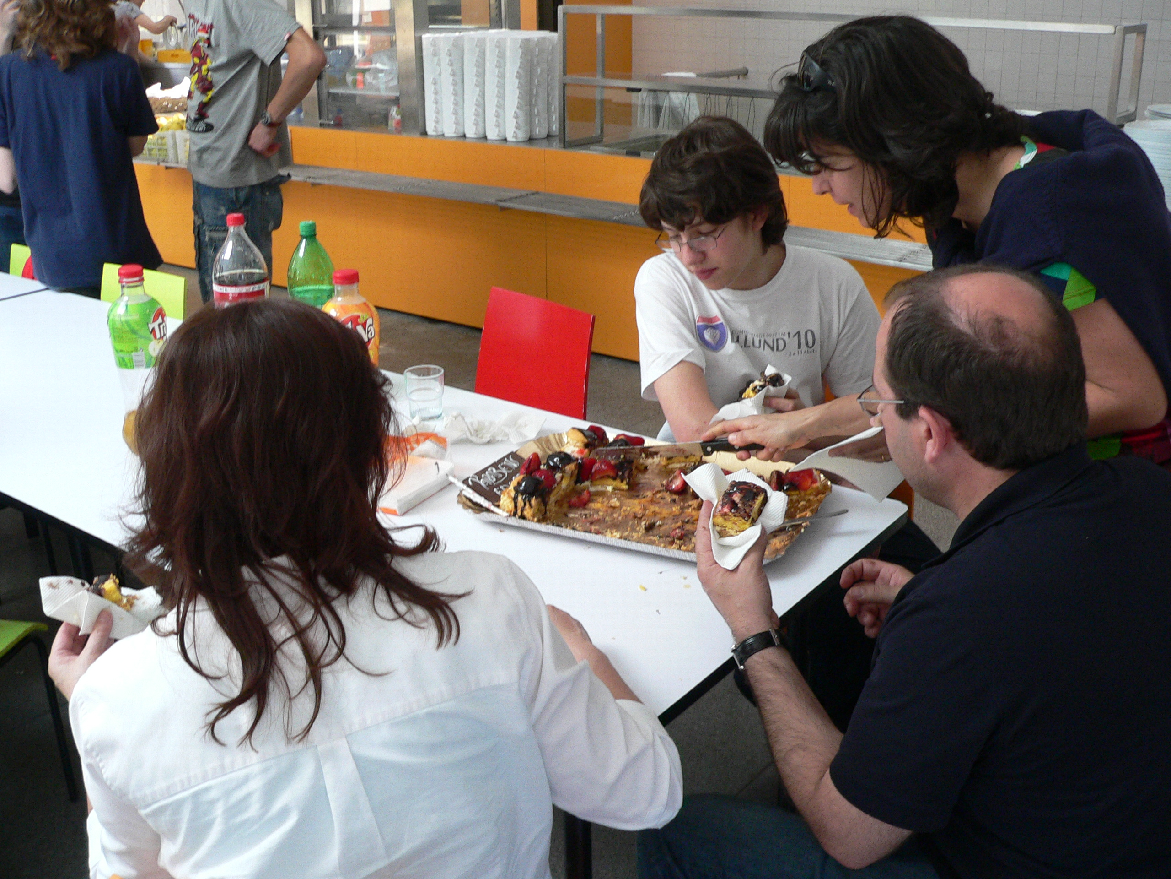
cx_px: 586
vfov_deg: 39.7
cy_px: 440
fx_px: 1218
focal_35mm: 36
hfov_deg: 51.4
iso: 200
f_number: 2.8
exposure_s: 1/60
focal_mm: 6
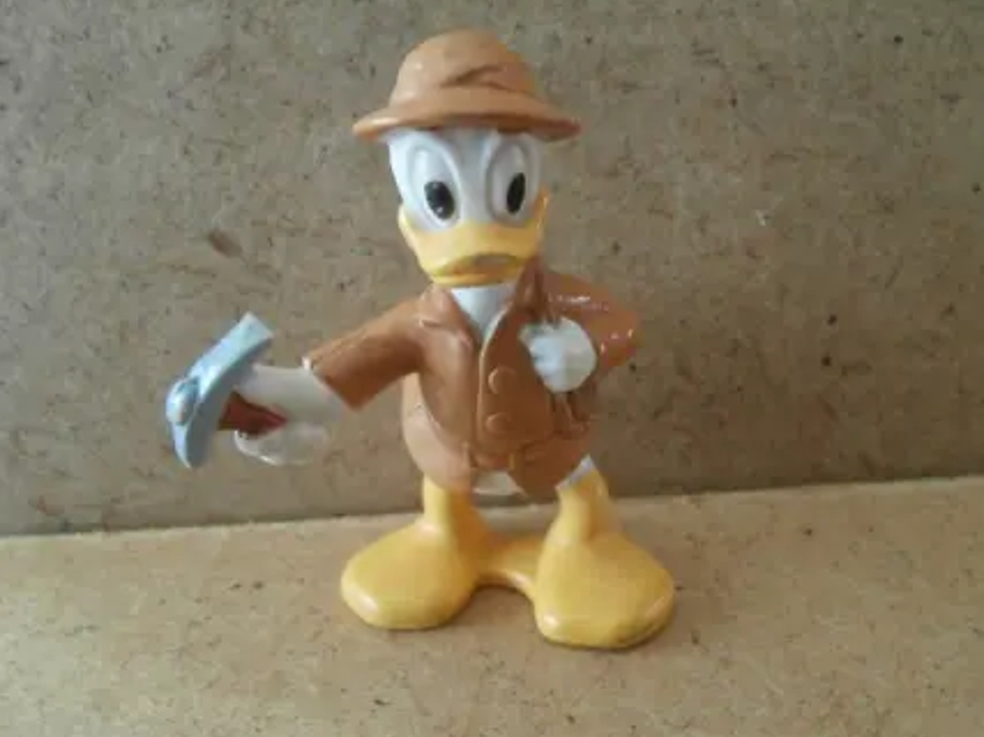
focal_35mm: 27
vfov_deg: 51.3
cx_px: 498
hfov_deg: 65.3
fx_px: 767
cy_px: 394
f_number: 3
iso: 200
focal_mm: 4.2
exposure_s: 1/30
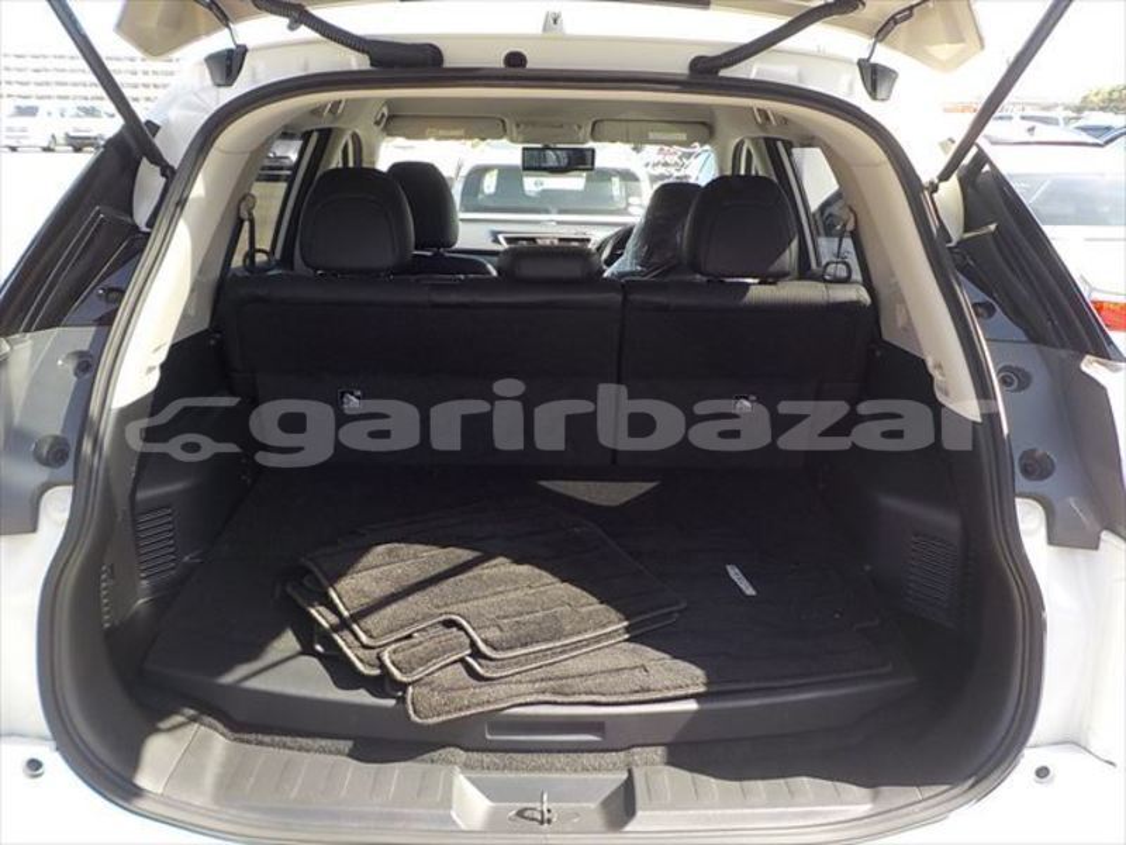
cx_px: 563
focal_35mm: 30
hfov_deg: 60.0
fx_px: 976
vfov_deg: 46.8
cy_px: 422
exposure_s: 1/200
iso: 125
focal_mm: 4.1
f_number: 3.3
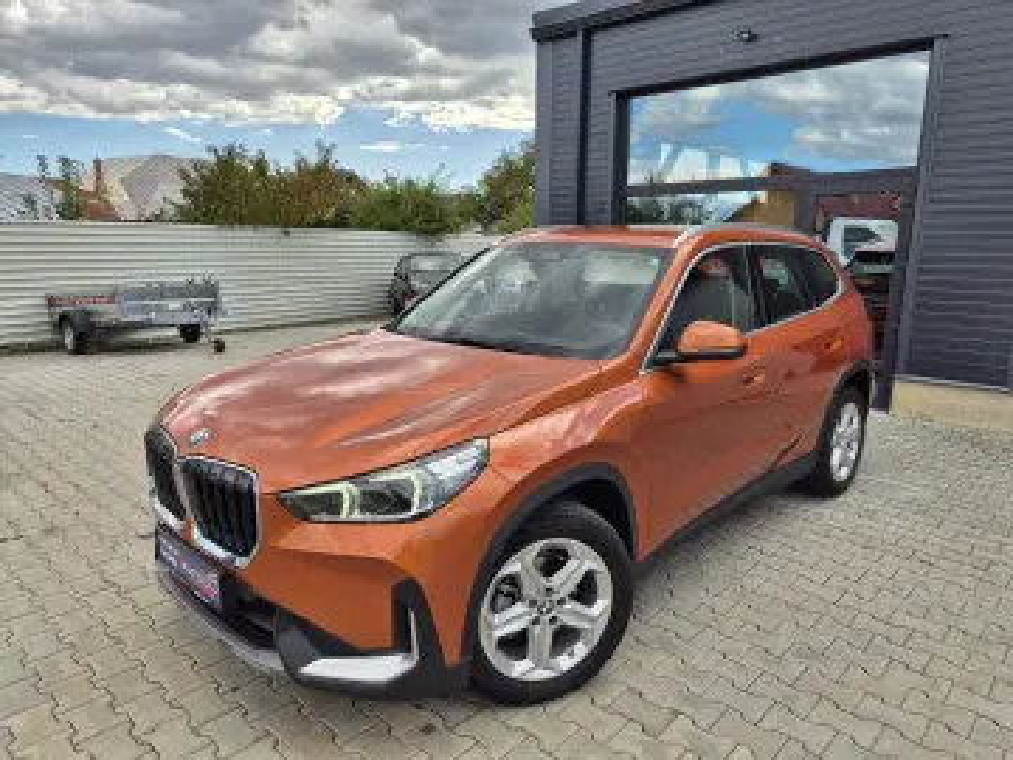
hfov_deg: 73.9
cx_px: 506
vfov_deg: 58.9
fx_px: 673
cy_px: 380
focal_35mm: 23
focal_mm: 5.4
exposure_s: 1/1072
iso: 25
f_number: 1.8
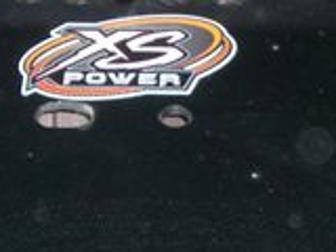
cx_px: 145
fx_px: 1475
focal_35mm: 152
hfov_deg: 13.0
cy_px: 231
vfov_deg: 9.7
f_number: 2.7
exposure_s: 1/60
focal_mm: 6.2
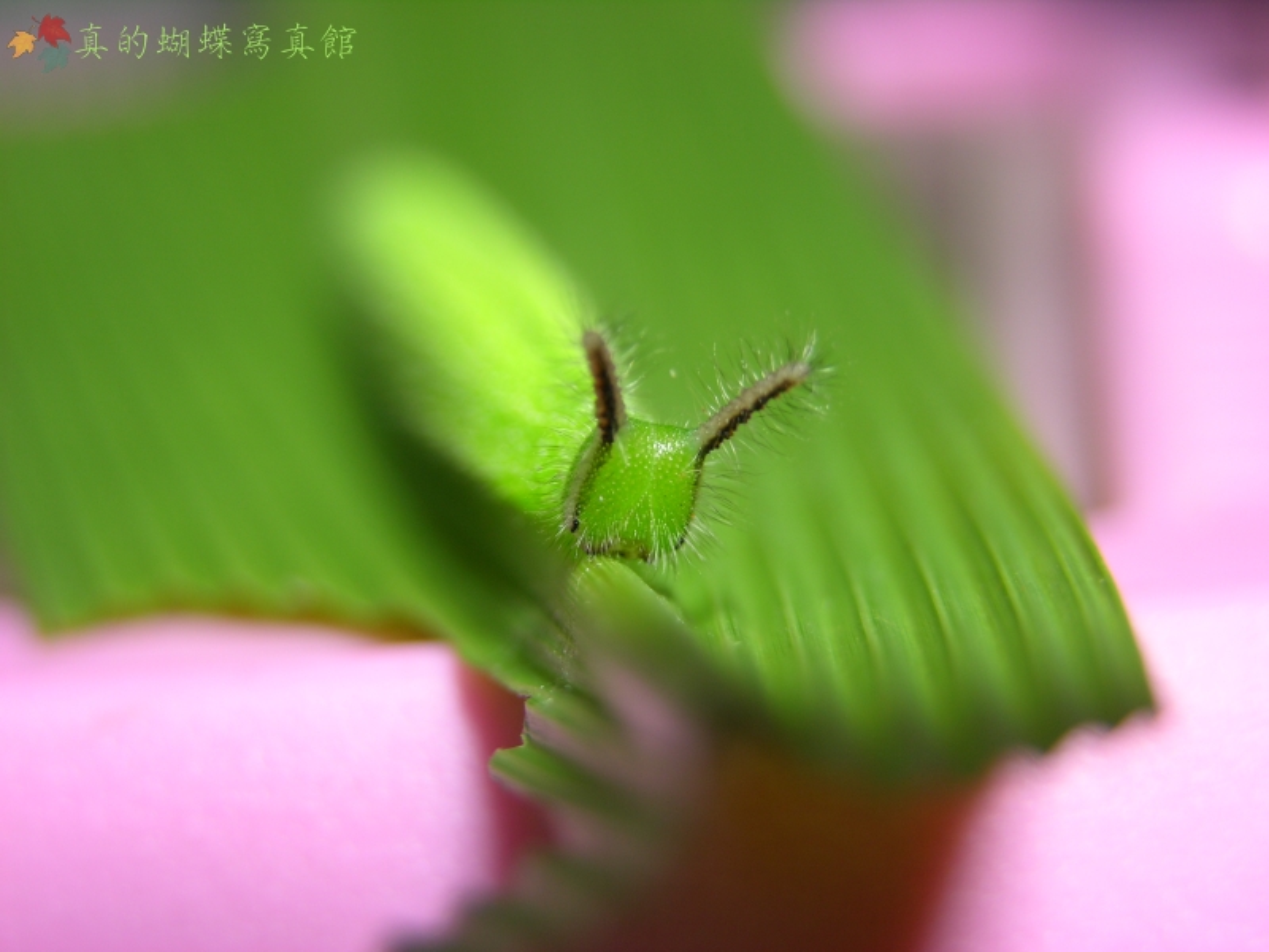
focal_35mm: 93
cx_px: 634
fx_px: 3409
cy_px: 476
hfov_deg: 21.1
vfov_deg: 15.9
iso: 50
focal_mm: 23.7
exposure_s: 1/12.1
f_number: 3.6
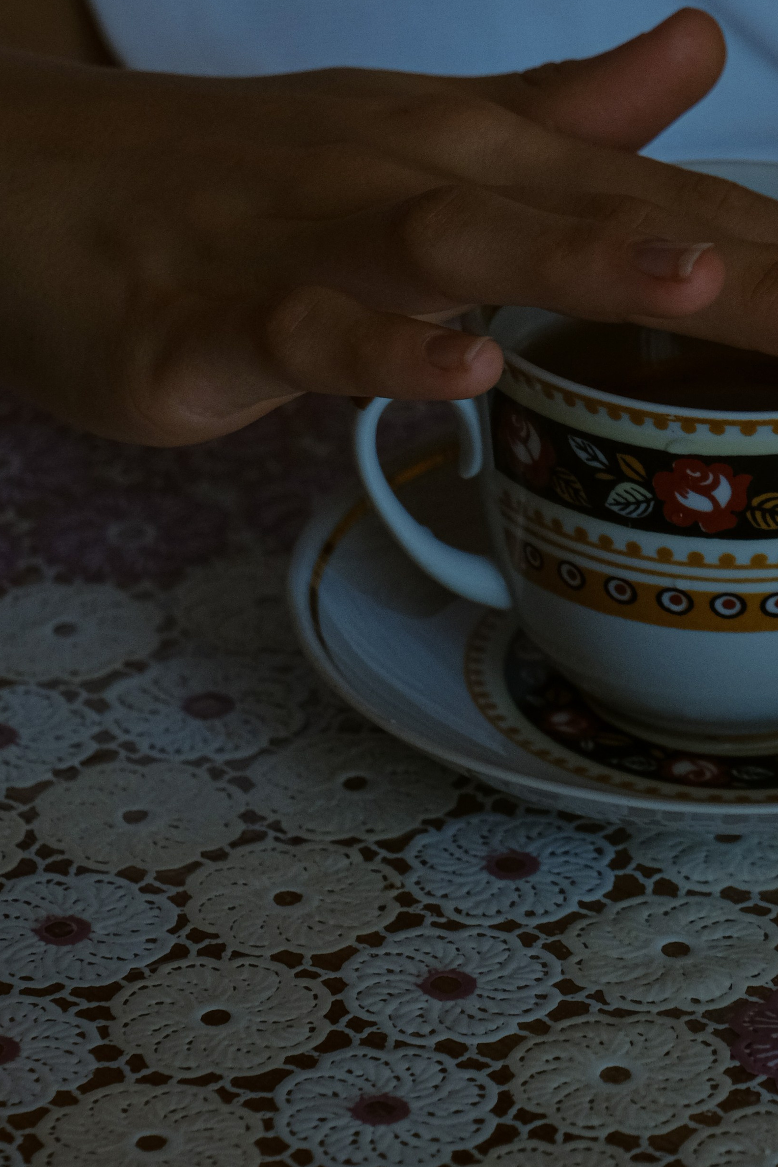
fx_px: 6517
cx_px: 555
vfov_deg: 10.2
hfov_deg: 6.8
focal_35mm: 201
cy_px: 237
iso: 1600
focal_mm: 80
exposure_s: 1/125
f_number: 5
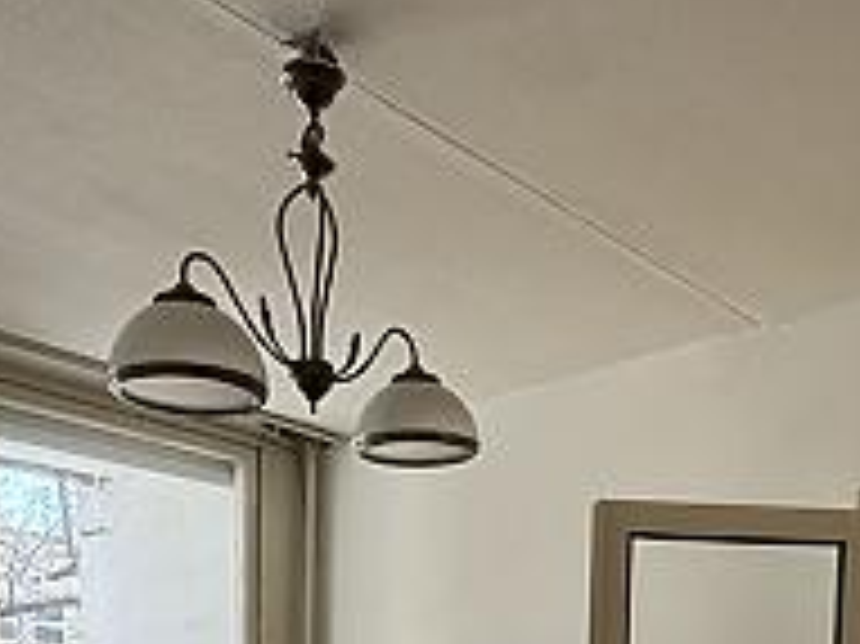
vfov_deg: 25.3
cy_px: 901
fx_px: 1167
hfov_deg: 40.1
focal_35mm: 47
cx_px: 545
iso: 40
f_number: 2.2
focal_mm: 2.22
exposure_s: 1/99
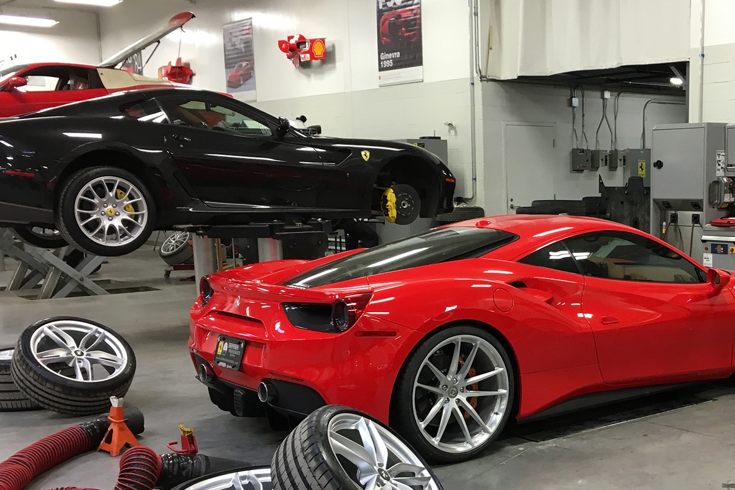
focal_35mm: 49
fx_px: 1000
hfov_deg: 39.1
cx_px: 565
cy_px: 335
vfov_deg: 27.3
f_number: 2.2
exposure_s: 1/30
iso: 50
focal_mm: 4.15
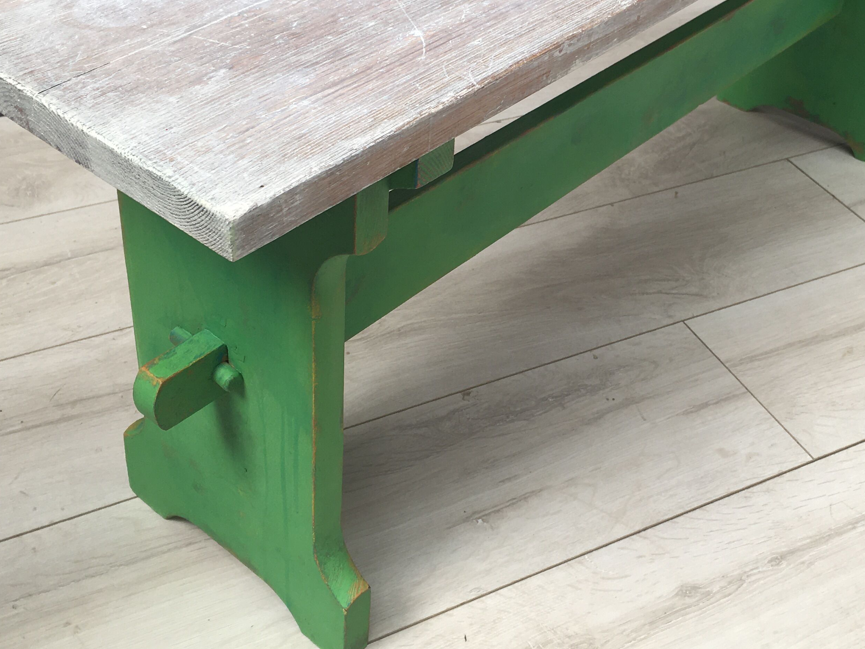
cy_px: 237
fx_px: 1174
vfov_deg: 30.7
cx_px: 519
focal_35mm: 47
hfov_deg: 40.3
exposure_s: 1/242
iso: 25
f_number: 2.2
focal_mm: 4.15
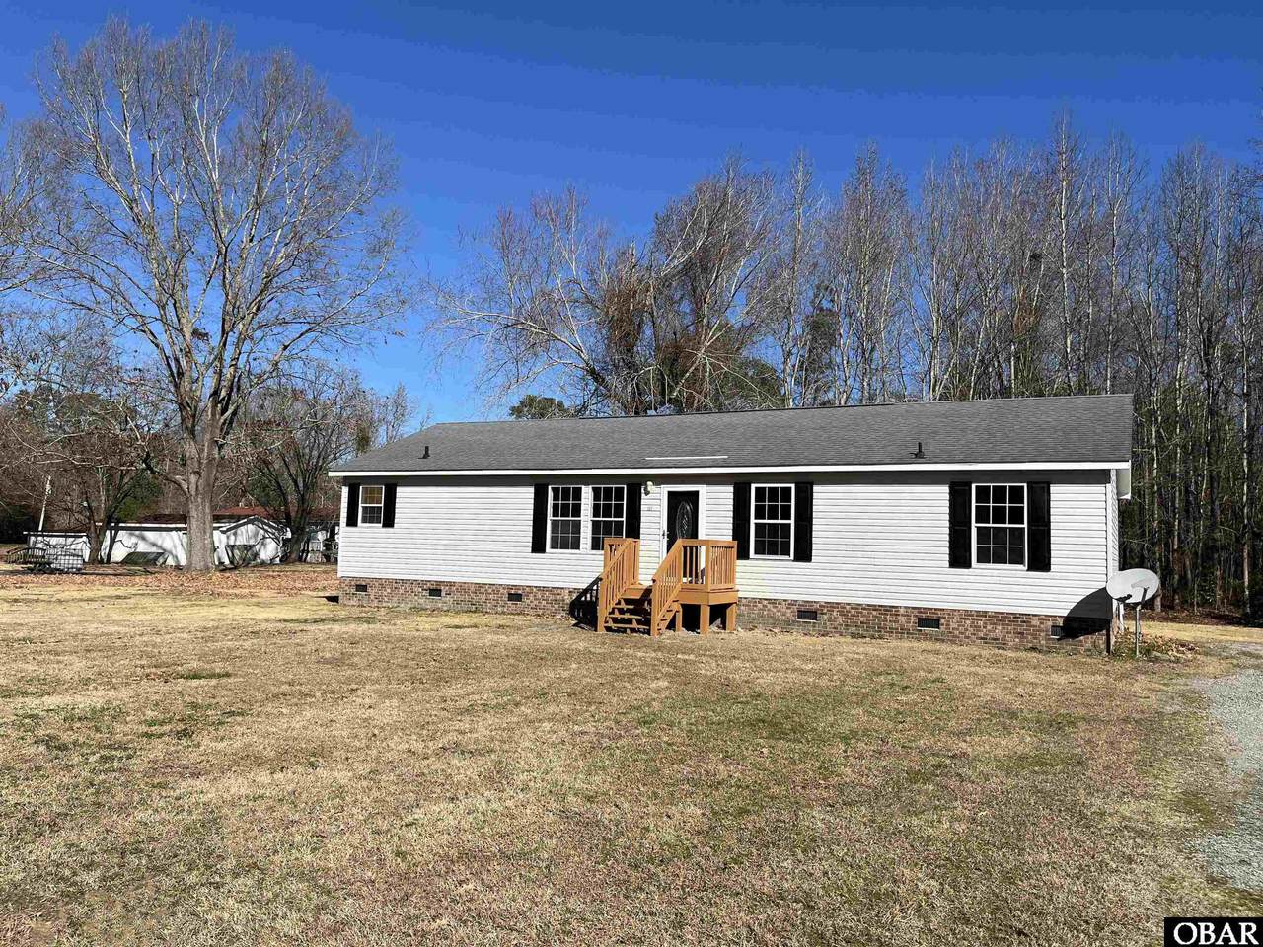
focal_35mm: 26
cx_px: 632
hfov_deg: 67.3
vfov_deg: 53.1
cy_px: 474
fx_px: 949
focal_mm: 5.1
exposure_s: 1/4854
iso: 50
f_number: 1.6
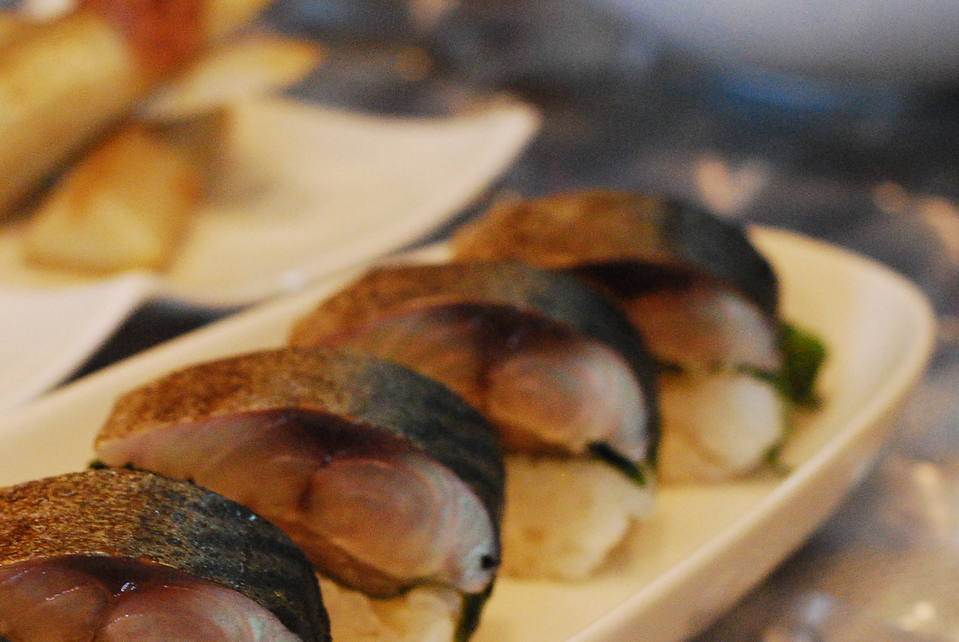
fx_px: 3708
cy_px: 551
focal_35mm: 139
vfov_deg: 9.9
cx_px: 177
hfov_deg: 14.6
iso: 1600
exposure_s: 1/100
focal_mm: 50
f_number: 5
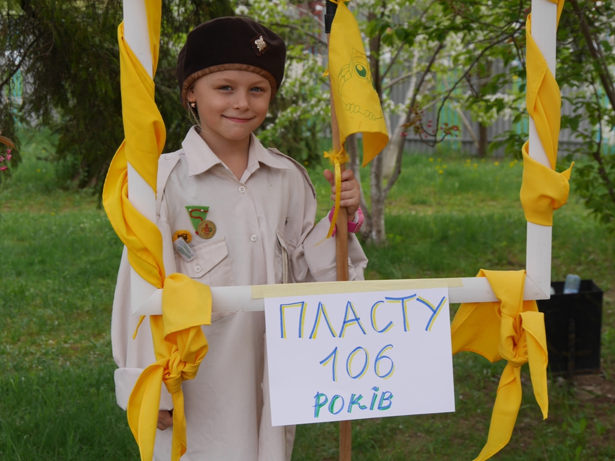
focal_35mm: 74
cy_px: 230
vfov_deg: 19.9
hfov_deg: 26.3
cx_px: 308
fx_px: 1314
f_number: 5.6
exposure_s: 1/250
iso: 200
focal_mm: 37
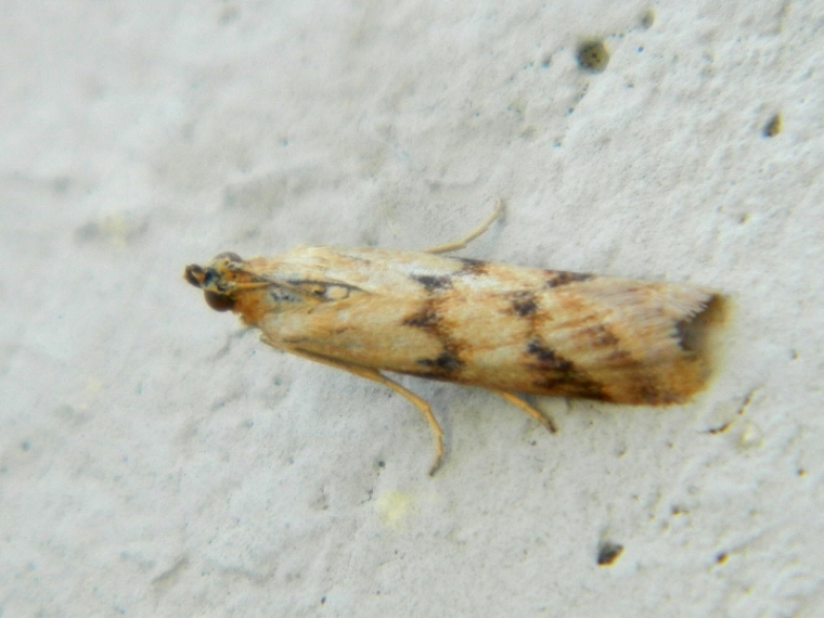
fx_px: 4213
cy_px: 309
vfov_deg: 8.4
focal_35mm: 177
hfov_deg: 11.2
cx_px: 412
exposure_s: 1/125
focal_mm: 31.8
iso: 80
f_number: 5.1
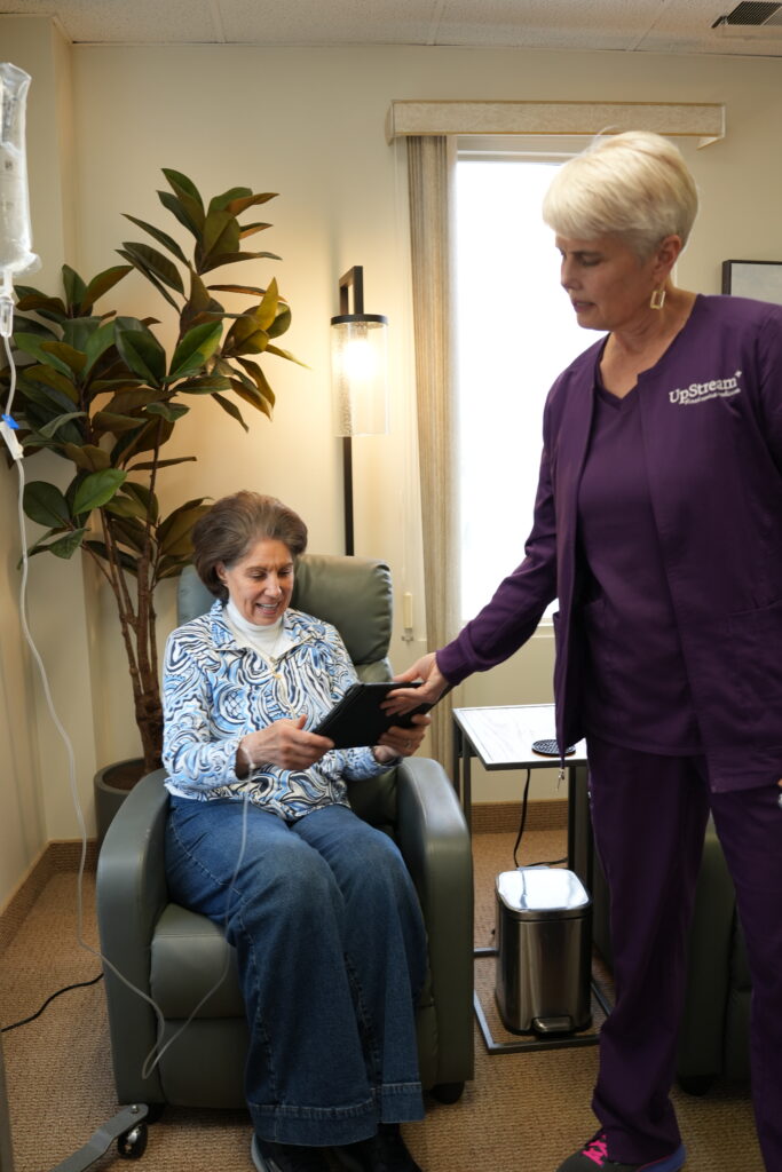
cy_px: 586
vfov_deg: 65.5
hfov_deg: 46.4
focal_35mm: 28
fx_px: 912
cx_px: 391
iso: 800
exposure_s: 1/125
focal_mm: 28
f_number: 4
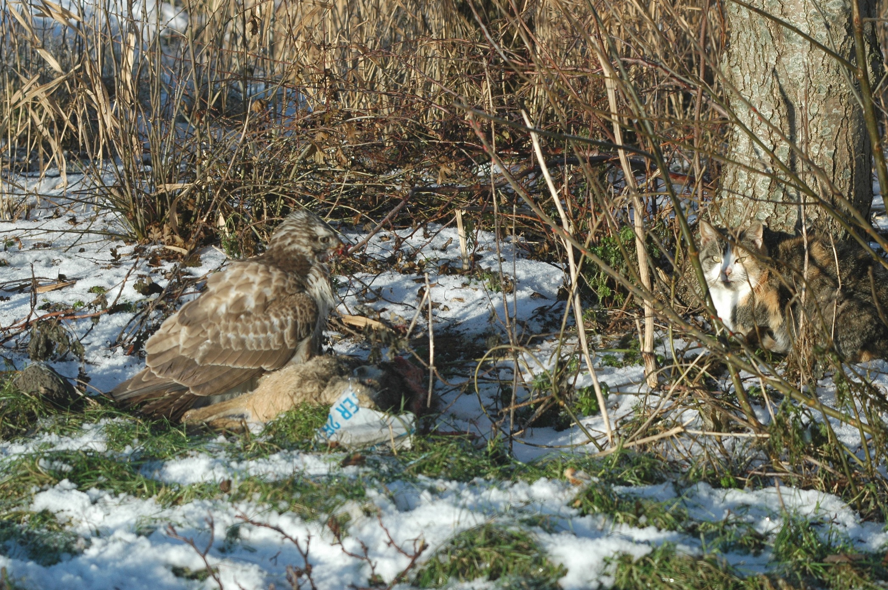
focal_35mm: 142
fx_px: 3511
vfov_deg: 9.6
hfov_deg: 14.4
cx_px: 444
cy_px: 295
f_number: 6.3
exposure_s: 1/640
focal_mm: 95
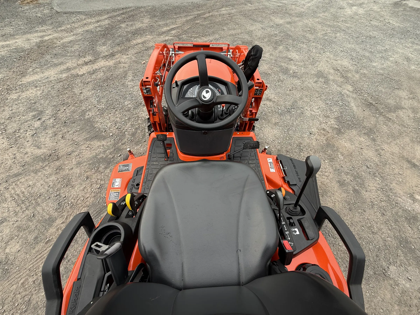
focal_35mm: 14
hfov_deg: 102.1
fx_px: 170
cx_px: 210
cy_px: 158
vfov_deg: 85.7
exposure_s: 1/207
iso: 50
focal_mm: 2.22
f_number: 2.2
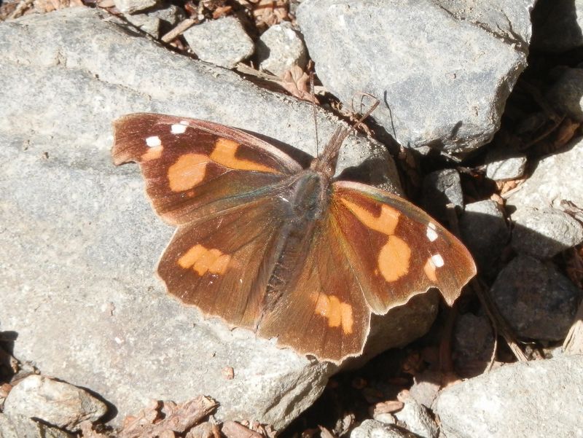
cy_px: 219
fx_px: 8426
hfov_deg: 4.0
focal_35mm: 500
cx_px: 292
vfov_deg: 3.0
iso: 200
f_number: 6.9
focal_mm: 90
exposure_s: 1/250
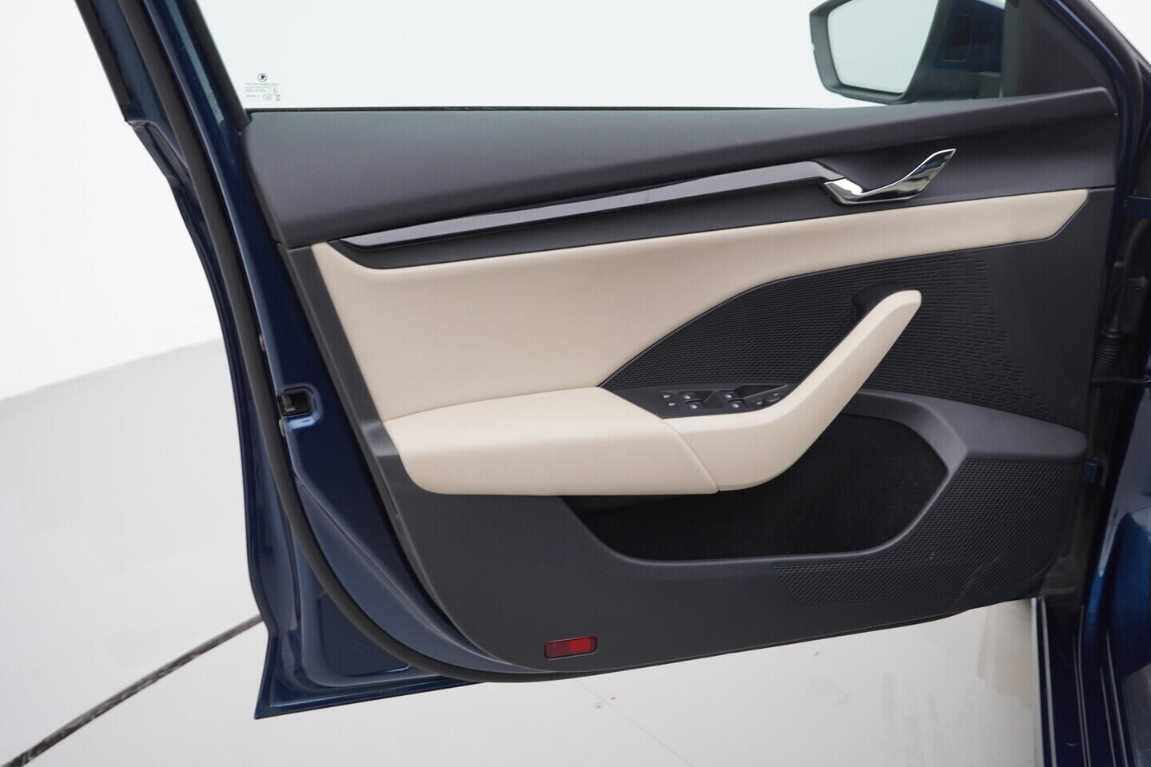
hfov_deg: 53.1
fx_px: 1151
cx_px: 576
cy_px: 384
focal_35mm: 36
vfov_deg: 36.9
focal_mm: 24
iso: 125
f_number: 4
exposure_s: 1/40
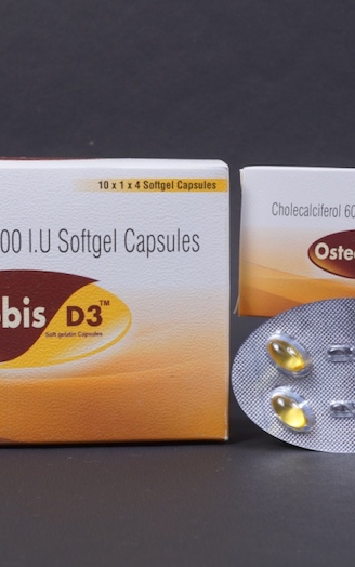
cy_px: 281
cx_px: 144
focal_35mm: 70
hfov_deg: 18.6
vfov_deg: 29.4
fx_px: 1082
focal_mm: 30
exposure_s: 1/160
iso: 100
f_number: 11
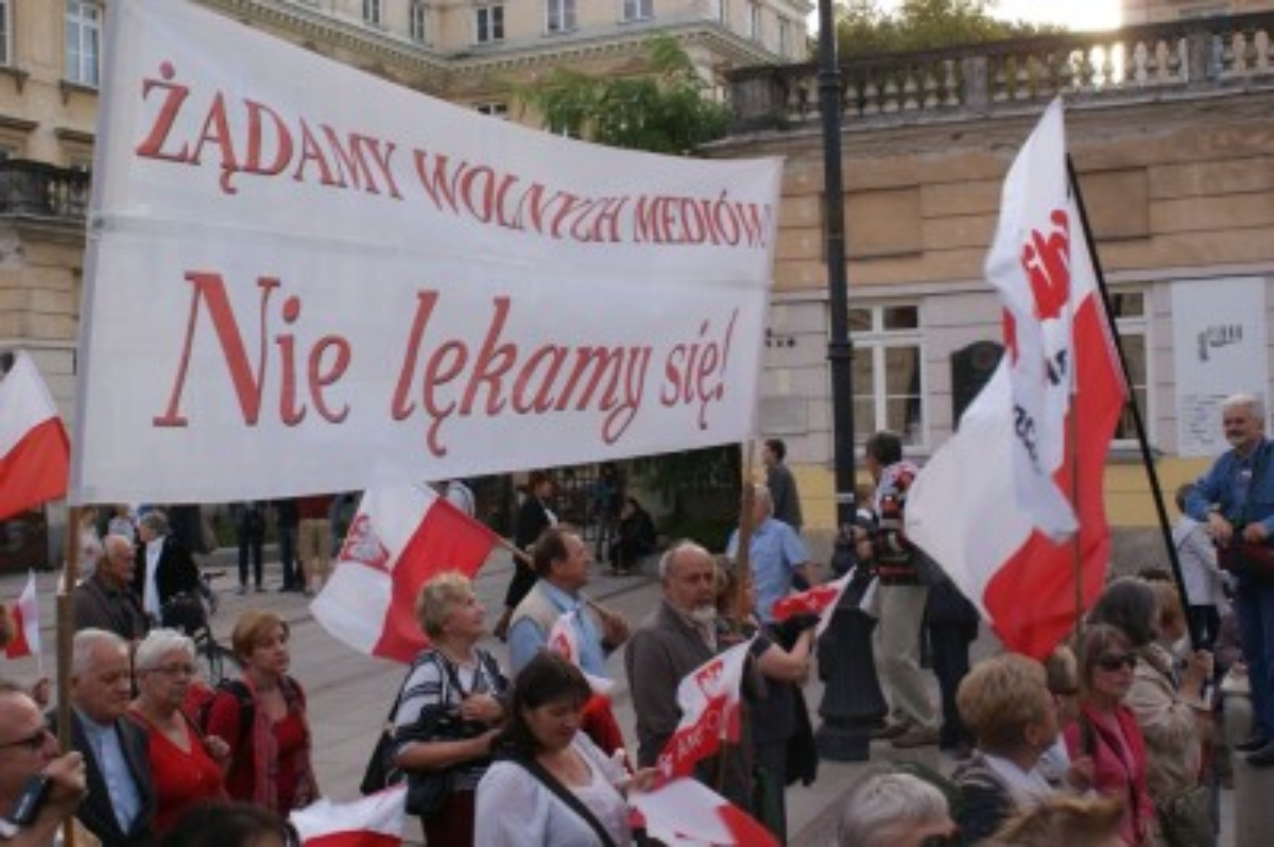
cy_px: 424
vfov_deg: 31.8
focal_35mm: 42
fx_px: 1485
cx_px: 637
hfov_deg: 46.4
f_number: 7.1
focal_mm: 28
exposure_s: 1/125
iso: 100
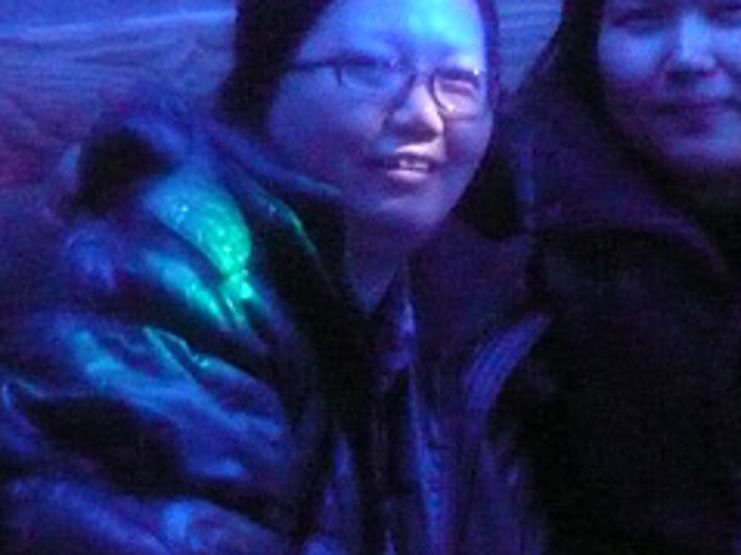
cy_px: 195
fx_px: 2867
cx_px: 840
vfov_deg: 11.0
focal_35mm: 134
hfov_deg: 14.4
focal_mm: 8.2
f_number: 4.2
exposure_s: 1/8
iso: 1250
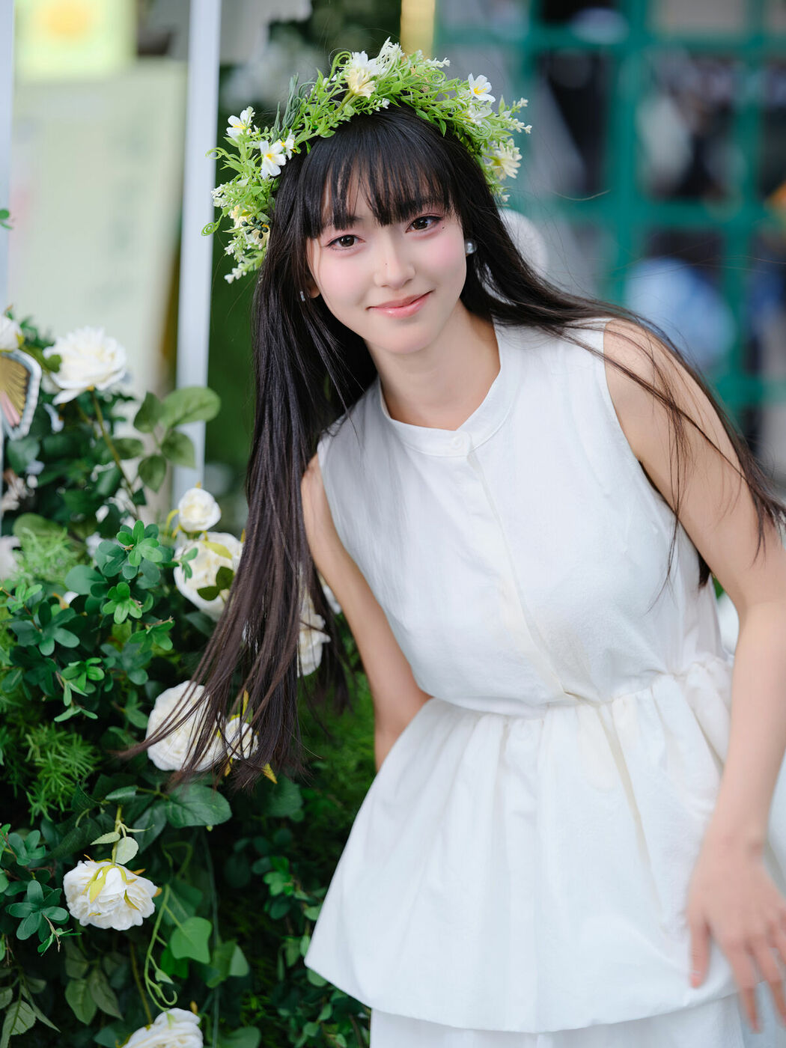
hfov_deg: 17.0
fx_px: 2634
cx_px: 393
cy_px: 524
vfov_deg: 22.5
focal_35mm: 87
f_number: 2.8
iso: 250
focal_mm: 110
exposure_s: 1/160
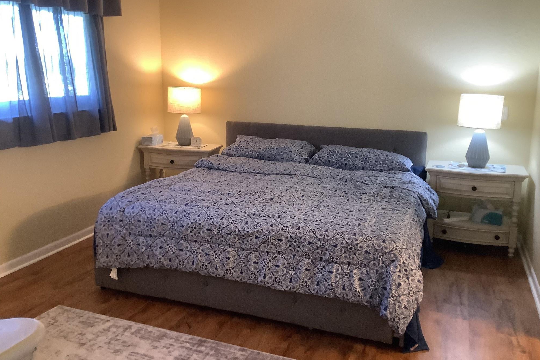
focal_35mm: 33
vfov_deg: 39.9
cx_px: 275
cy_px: 166
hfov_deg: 57.2
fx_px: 495
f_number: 2.4
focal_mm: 3.3
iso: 250
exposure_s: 1/50
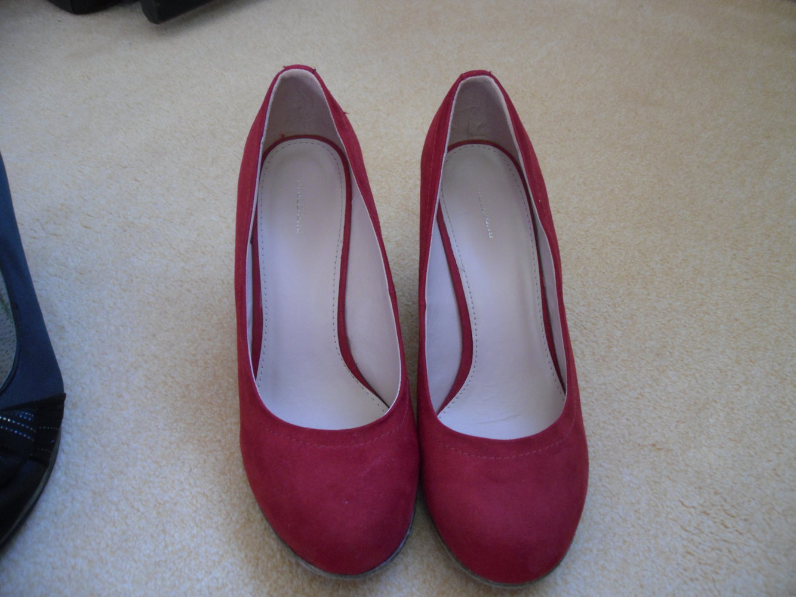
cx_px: 398
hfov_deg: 42.1
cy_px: 298
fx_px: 1035
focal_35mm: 45
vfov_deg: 32.2
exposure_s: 1/45
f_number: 3.5
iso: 200
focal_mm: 6.3
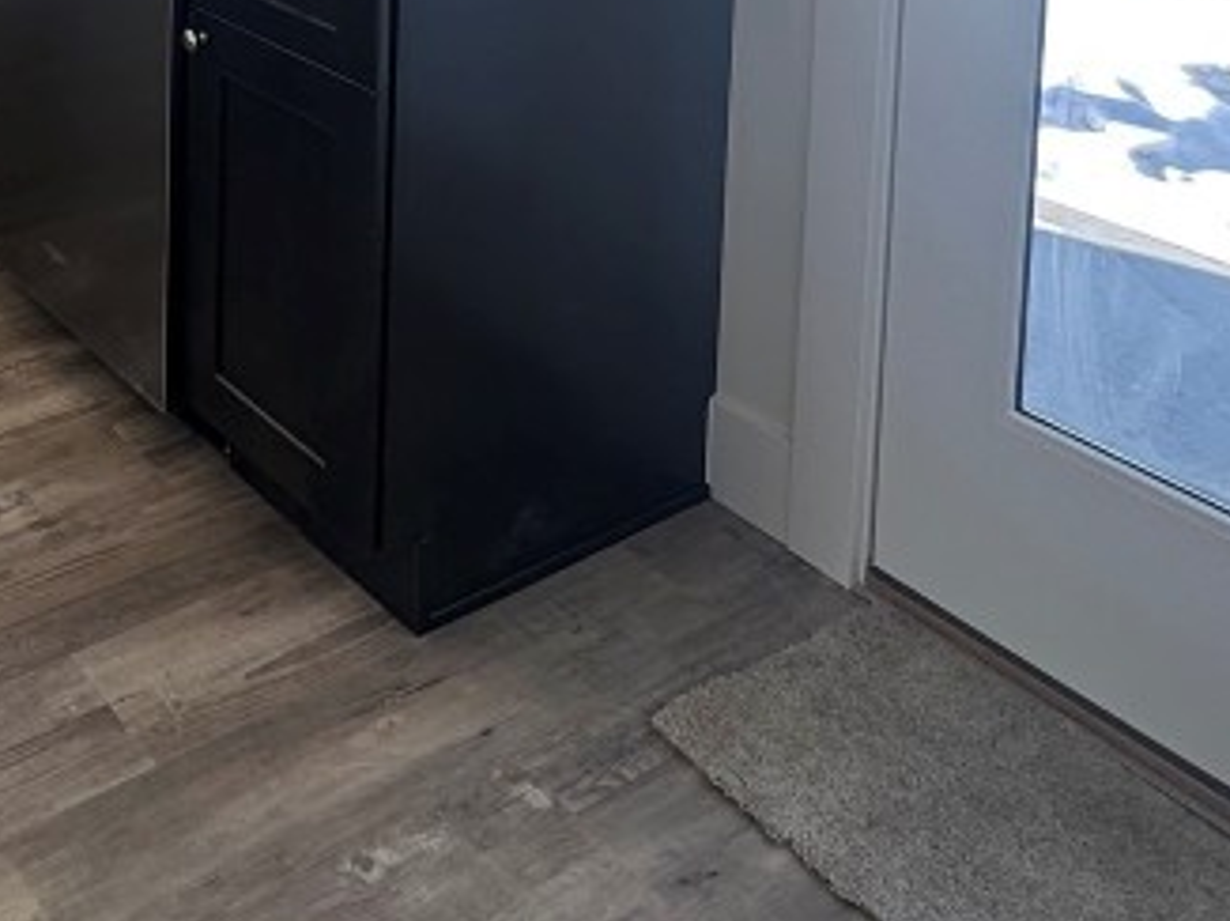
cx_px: 34
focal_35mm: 44
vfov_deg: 26.3
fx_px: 1562
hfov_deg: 38.7
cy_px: -362
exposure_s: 1/123
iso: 40
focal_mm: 2.22
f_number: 2.2
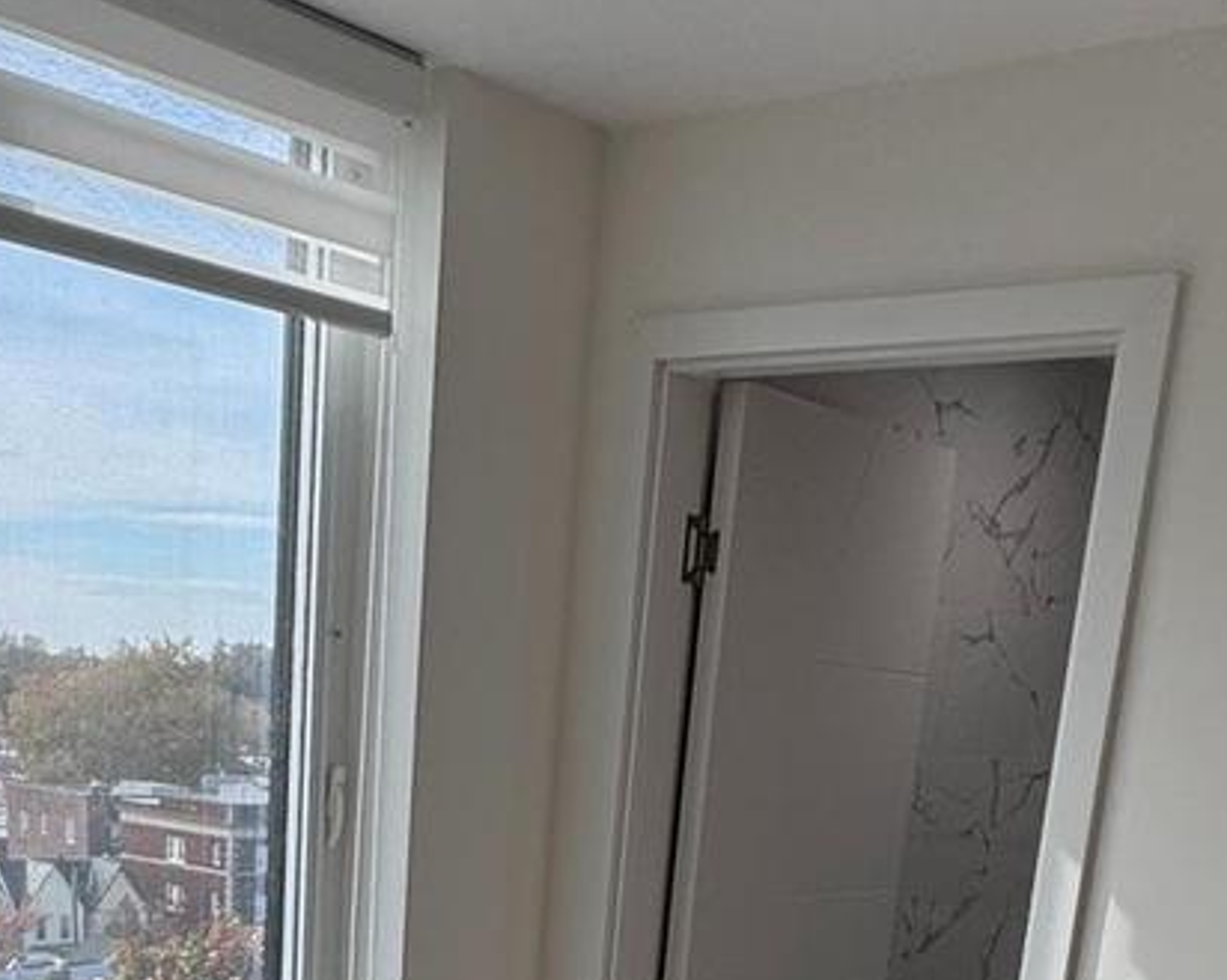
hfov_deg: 36.6
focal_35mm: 51
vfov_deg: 25.6
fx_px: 1851
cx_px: 530
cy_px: 1263
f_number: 2.2
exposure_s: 1/184
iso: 40
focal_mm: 2.22
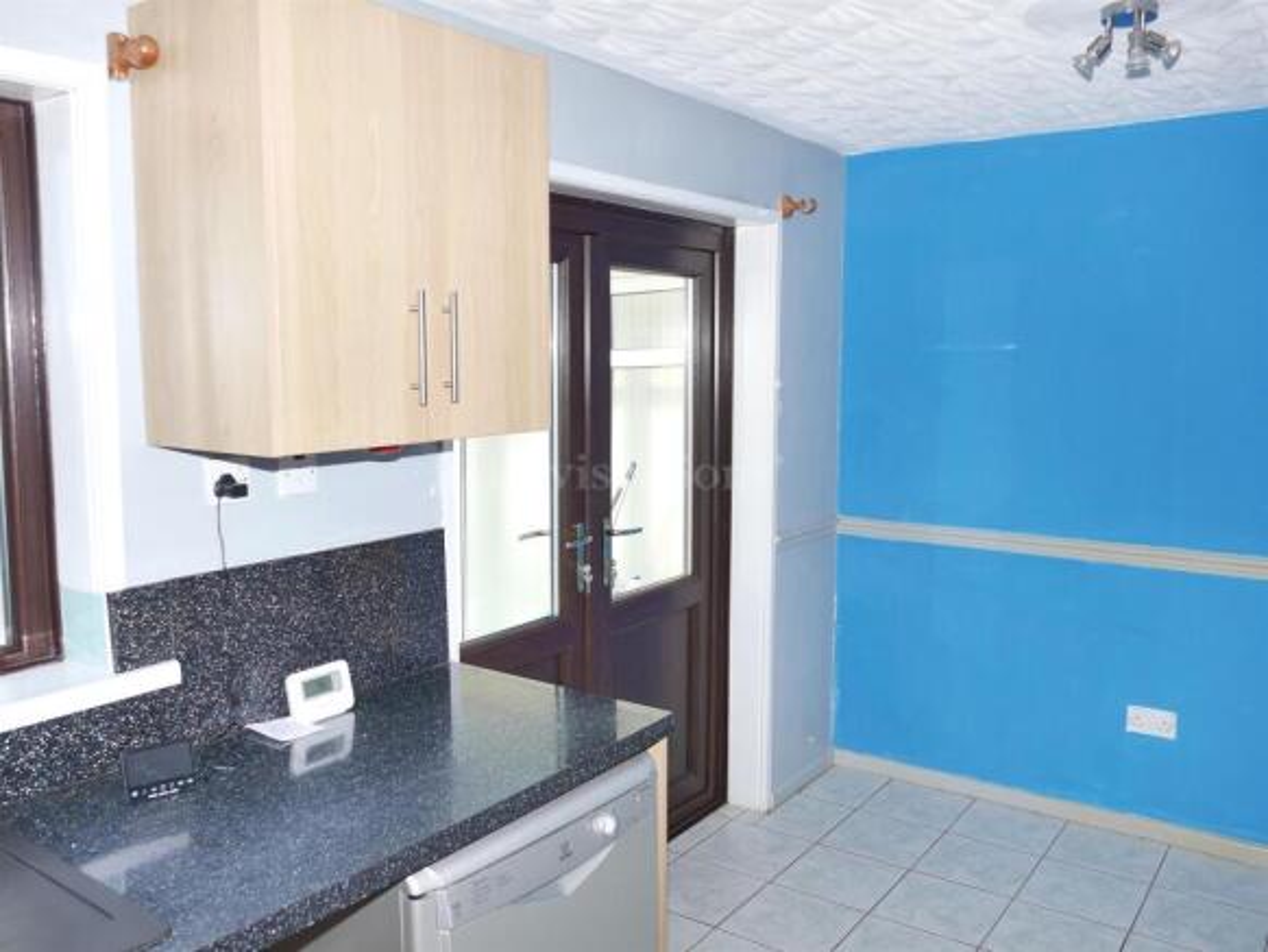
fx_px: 1026
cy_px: 476
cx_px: 634
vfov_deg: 49.8
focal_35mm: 28
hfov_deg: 63.4
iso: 200
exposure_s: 1/250
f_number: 4.5
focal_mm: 14
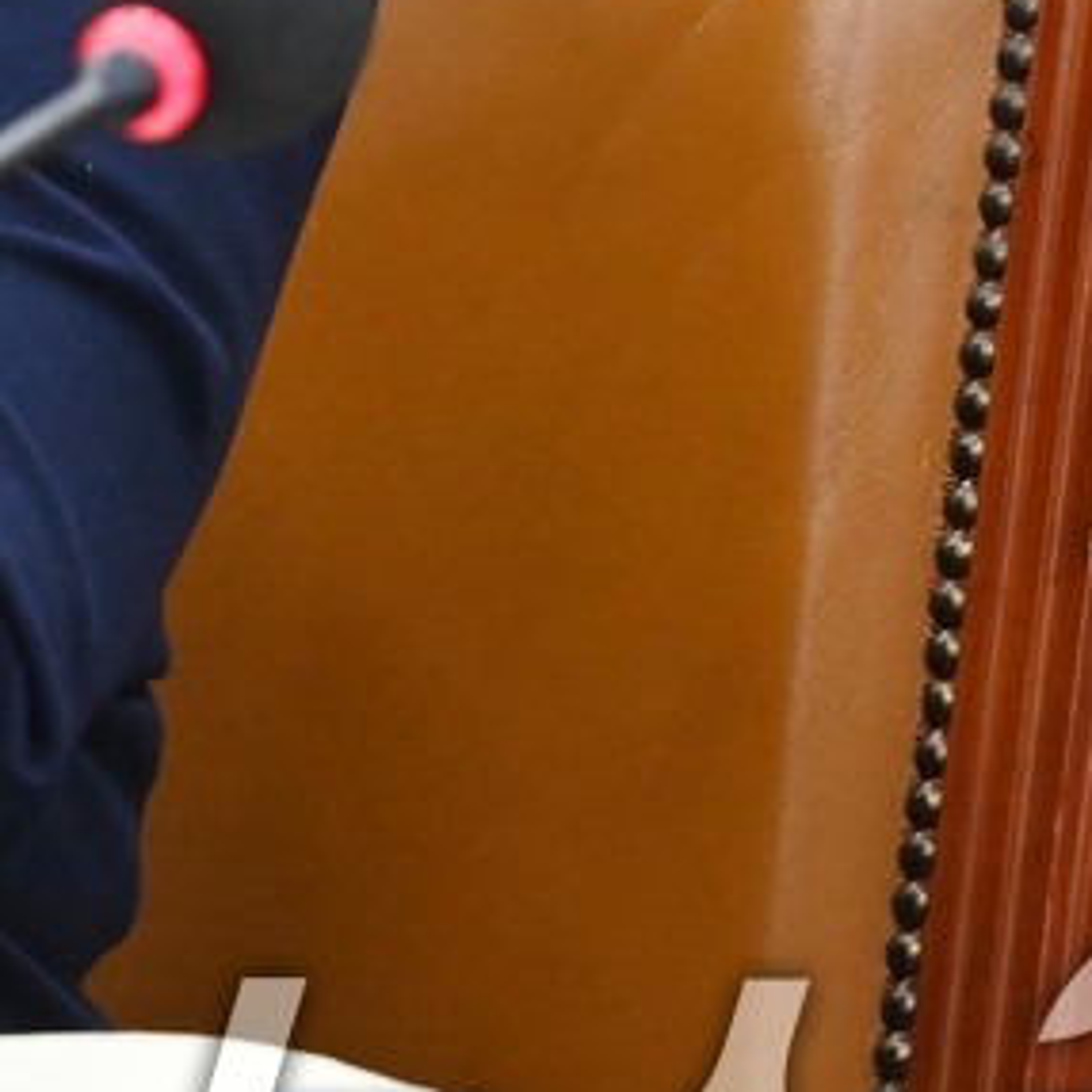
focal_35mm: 291
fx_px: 10386
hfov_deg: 5.9
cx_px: -1023
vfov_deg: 6.0
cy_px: -288
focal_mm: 70
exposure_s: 1/250
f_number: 5.6
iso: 3200
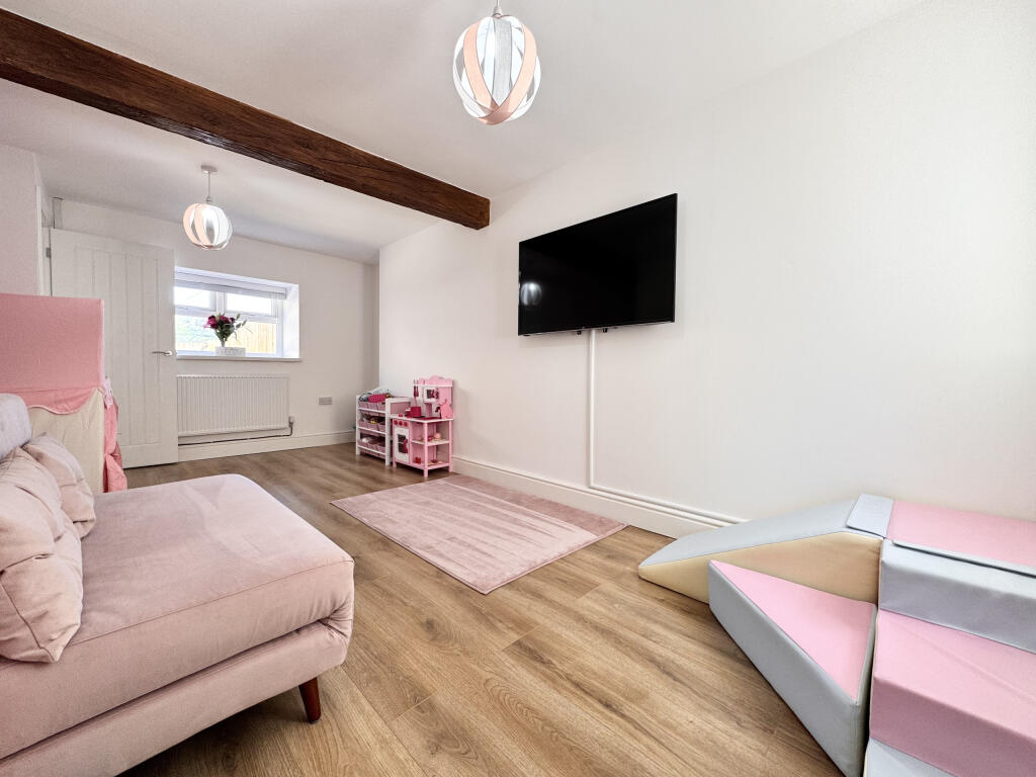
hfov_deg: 102.1
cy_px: 388
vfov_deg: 85.7
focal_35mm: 14
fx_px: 419
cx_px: 518
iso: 80
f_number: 2.2
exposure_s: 1/99
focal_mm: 2.22
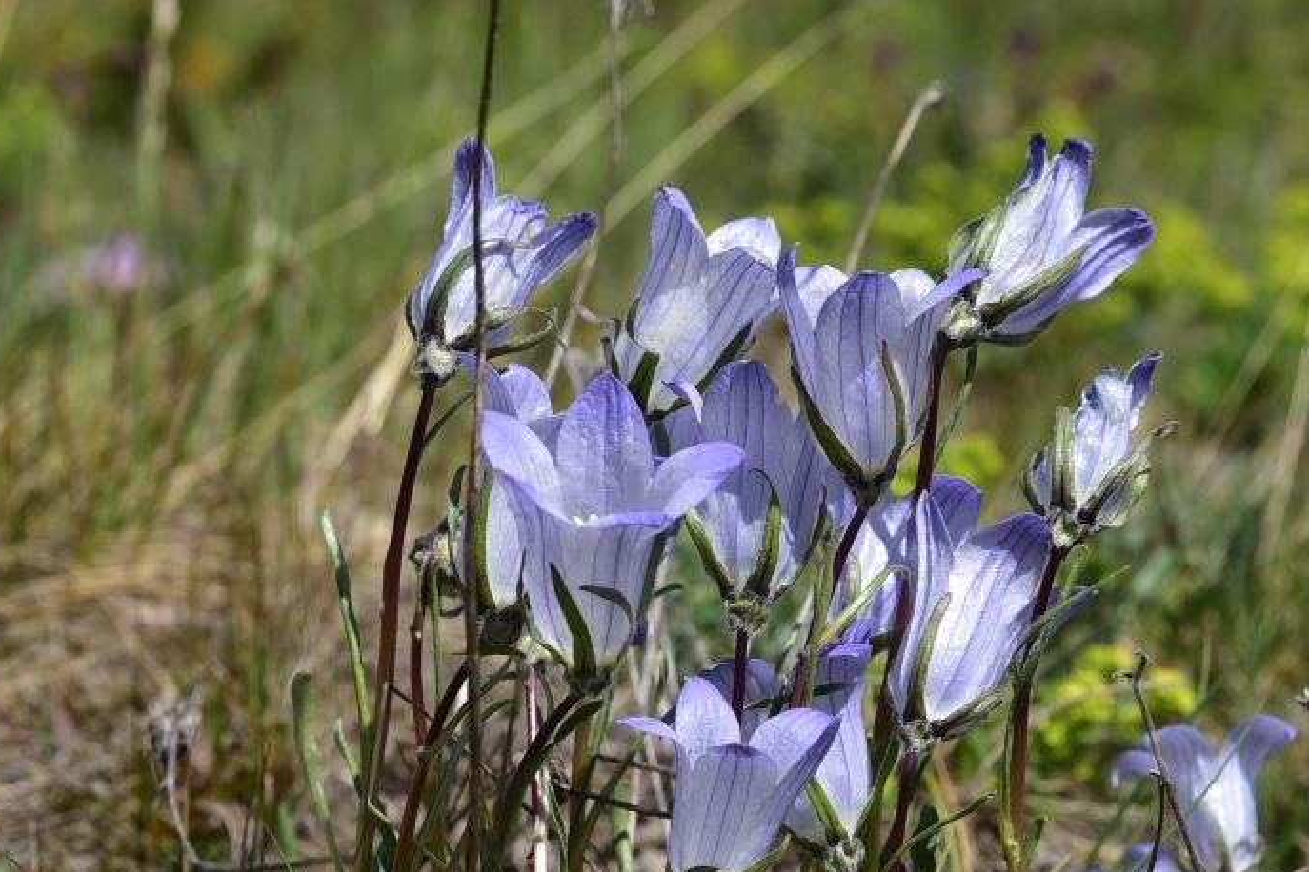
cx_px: 785
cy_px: 641
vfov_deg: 12.9
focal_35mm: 106
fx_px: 3854
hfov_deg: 19.3
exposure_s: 1/320
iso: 100
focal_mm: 56
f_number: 10
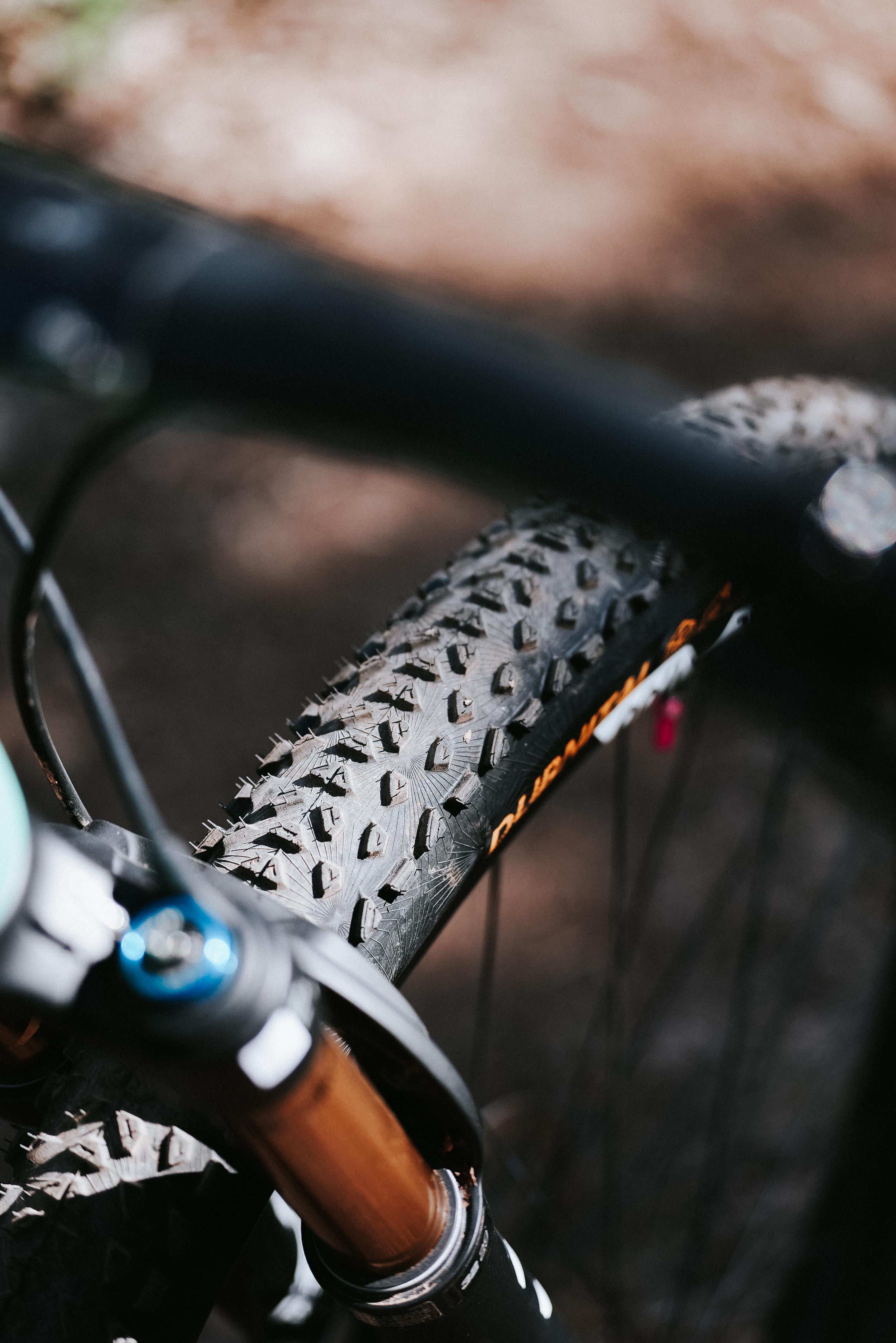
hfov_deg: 19.5
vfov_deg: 28.8
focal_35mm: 70
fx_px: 2610
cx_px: 448
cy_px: 672
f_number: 2.8
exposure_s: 1/800
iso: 160
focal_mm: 70
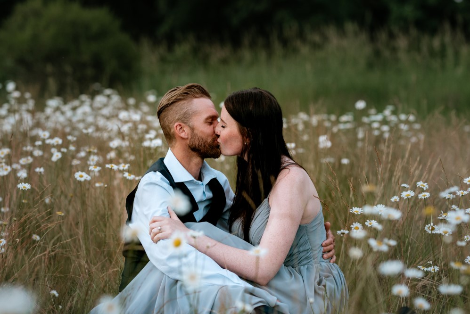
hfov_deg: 20.8
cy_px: 157
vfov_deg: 14.0
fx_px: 1280
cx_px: 210
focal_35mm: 98
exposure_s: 1/400
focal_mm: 85
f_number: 2.2
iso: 640
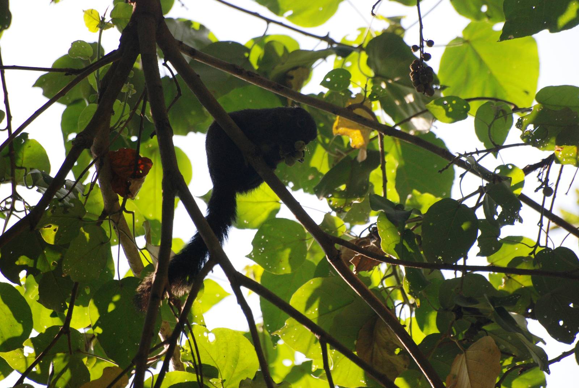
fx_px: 7246
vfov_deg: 3.1
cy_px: 194
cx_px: 290
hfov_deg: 4.6
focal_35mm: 450
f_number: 5.6
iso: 400
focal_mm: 300
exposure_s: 1/500
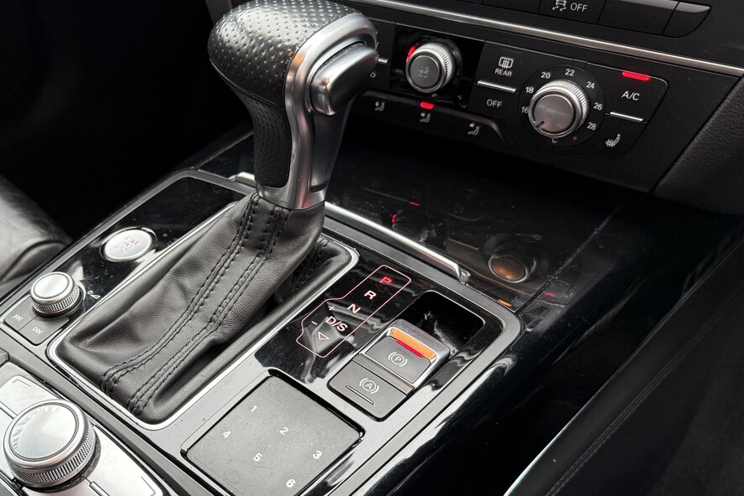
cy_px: 297
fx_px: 744
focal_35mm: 36
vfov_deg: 36.7
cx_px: 235
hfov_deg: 51.9
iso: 200
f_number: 1.78
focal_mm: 6.76
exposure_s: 1/66
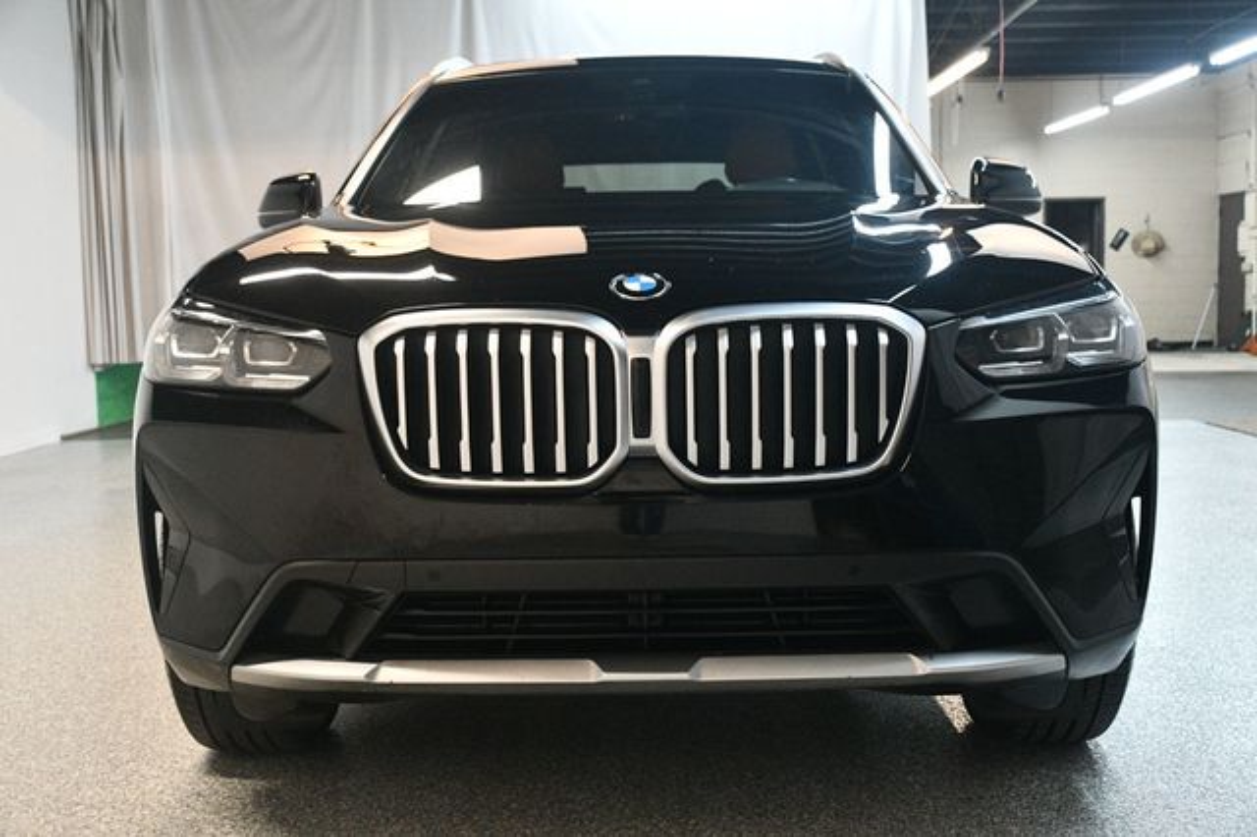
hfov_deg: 48.5
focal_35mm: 40
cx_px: 628
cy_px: 418
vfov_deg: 33.4
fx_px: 1396
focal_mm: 27
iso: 3200
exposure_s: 1/125
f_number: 4
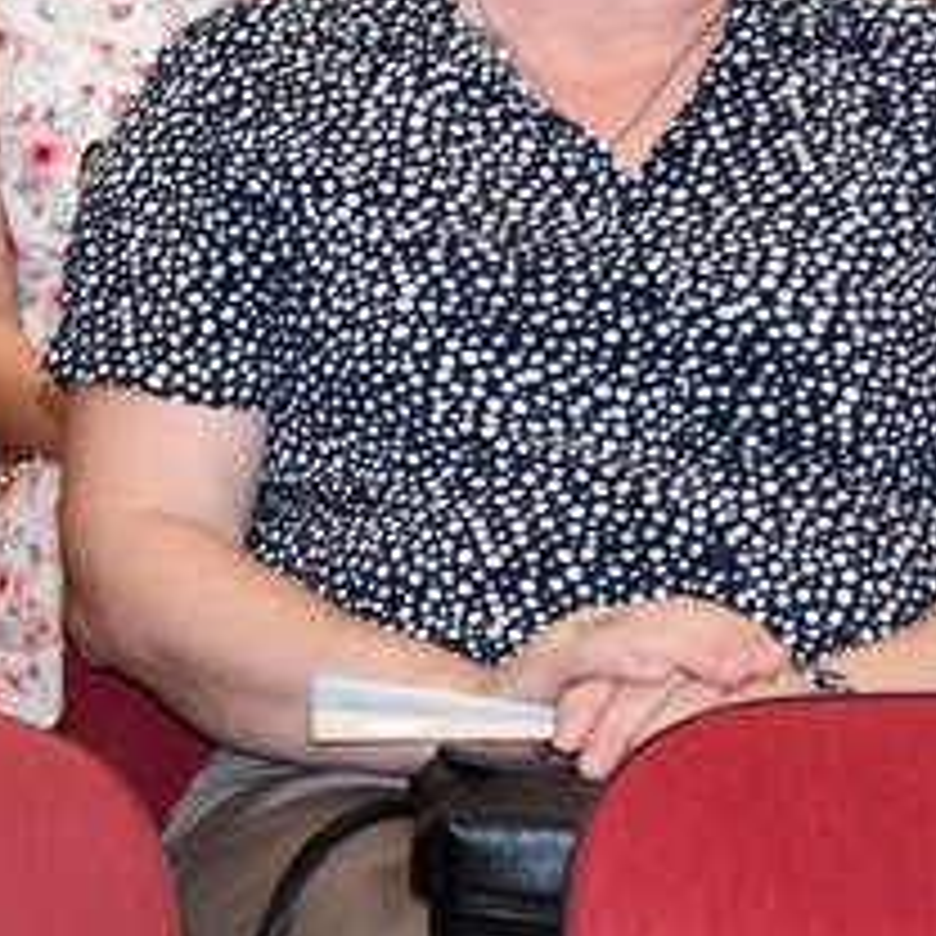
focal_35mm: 302
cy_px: -506
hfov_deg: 5.6
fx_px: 9239
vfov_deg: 5.7
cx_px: -1134
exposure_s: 1/60
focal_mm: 48
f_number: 4.5
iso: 900
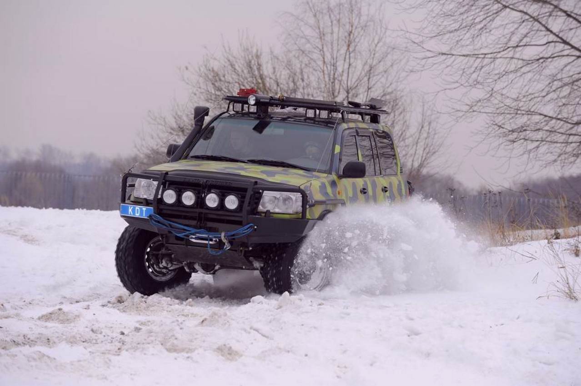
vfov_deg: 8.8
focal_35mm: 155
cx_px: 290
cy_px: 193
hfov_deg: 13.3
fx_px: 2500
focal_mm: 155
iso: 800
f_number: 5.6
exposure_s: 1/320
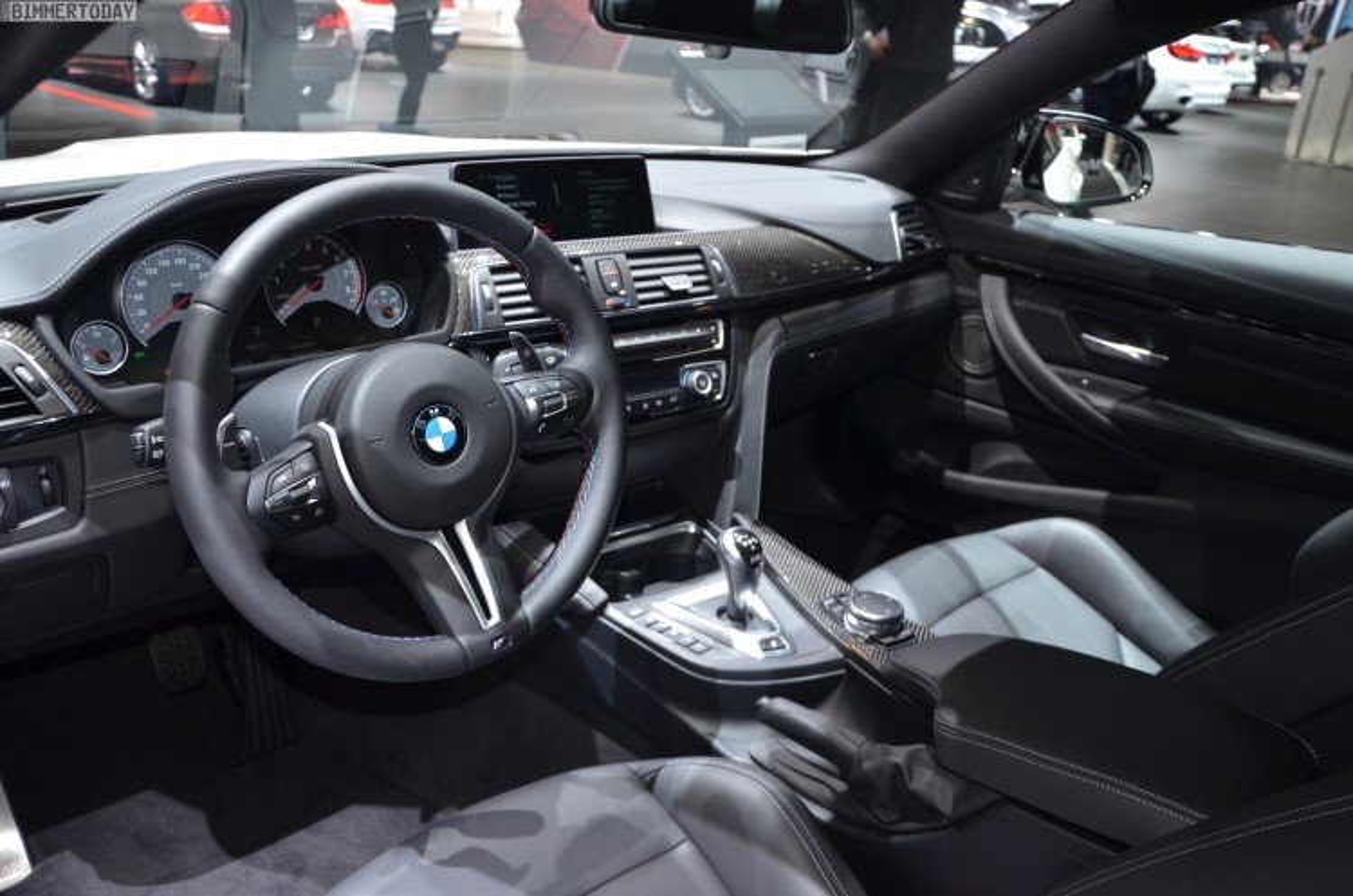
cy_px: 448
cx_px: 676
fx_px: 1182
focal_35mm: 32
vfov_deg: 41.6
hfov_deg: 59.6
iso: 400
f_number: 3.8
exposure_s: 1/125
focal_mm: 21
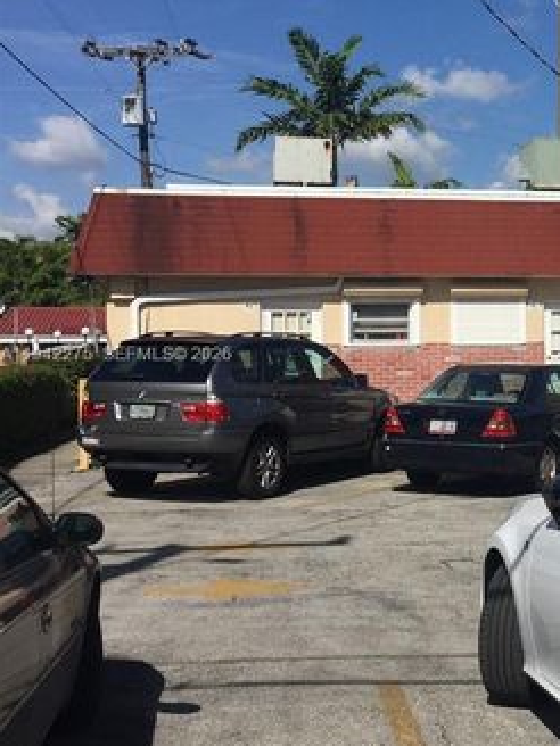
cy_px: 356
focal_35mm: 59
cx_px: 567
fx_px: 1273
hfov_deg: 23.7
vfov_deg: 32.7
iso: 32
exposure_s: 1/4950
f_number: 2.2
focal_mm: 4.15
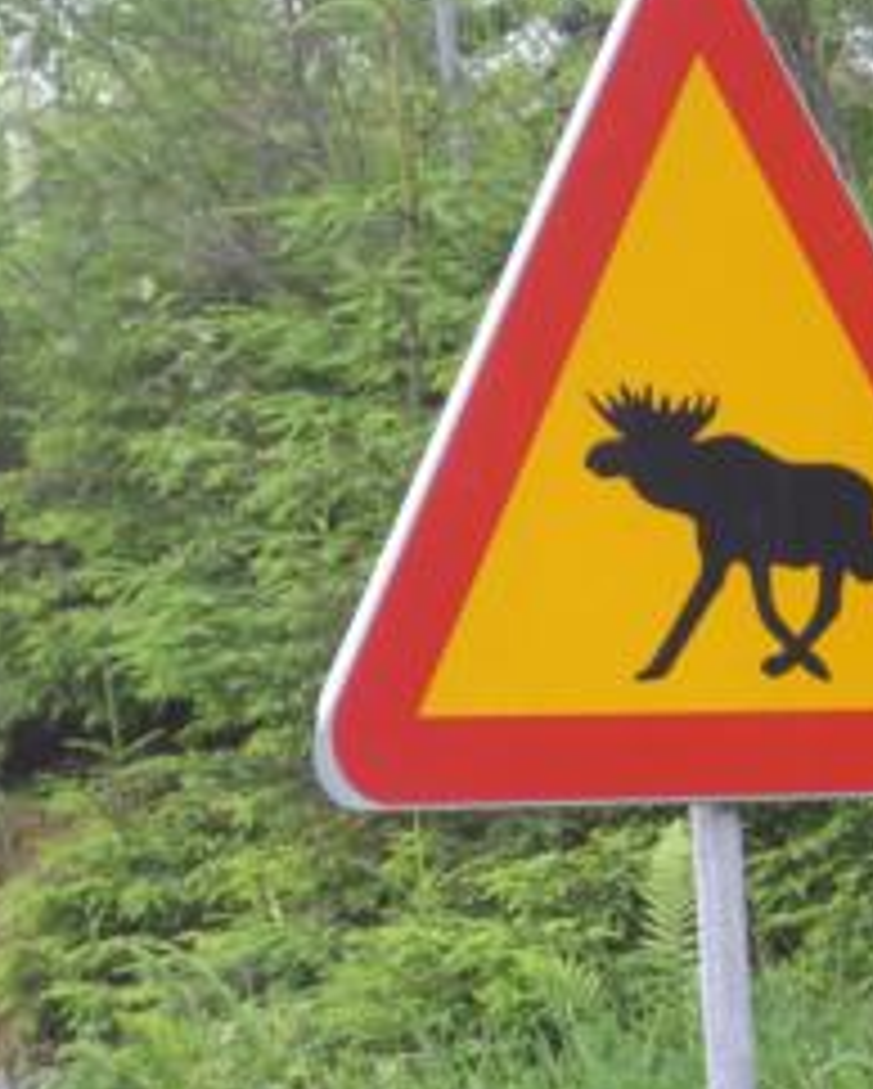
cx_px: 724
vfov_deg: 10.5
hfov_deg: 8.4
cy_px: 567
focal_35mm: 184
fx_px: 5935
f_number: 5.2
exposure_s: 1/200
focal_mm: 18.6
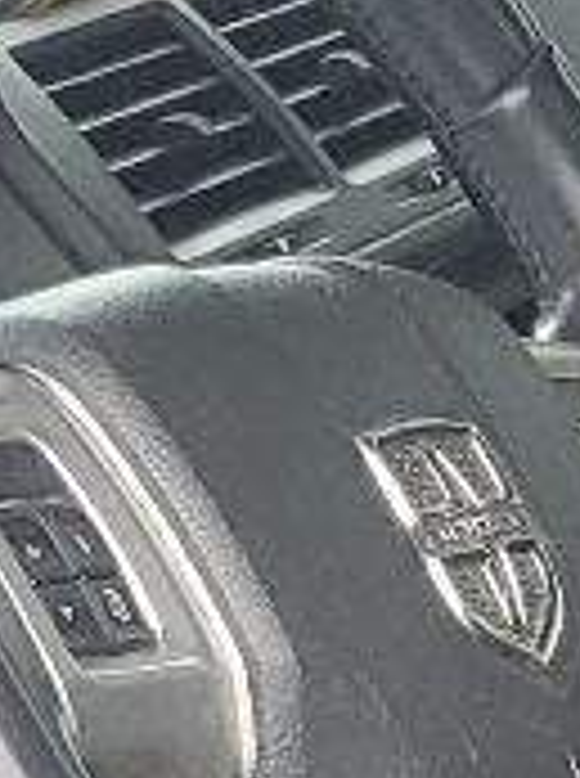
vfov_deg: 7.7
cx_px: 1430
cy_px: 1871
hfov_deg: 5.9
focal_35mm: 241
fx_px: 5404
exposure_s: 1/141
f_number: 1.5
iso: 50
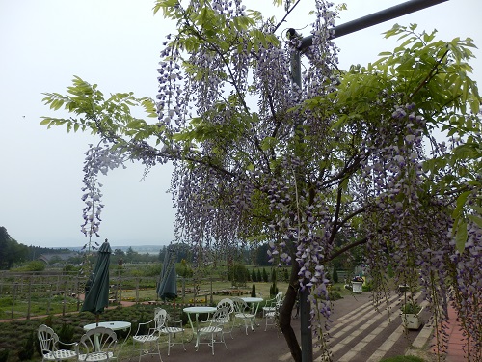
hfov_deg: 69.4
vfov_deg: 54.9
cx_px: 241
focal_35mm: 25
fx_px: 348
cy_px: 181
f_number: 3
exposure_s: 1/800
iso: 80
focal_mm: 4.5
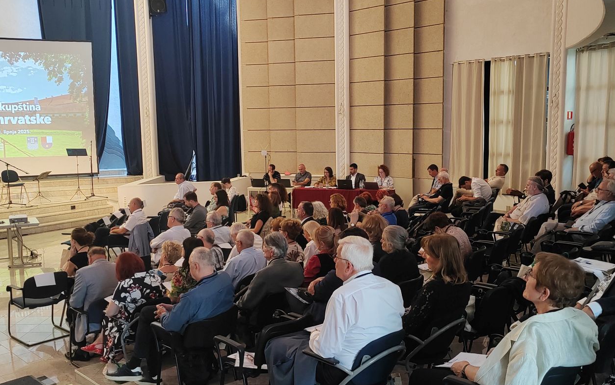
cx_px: 306
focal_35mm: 39
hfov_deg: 50.4
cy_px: 208
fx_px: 654
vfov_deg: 32.8
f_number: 1.9
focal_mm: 5.52
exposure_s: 1/50
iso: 800
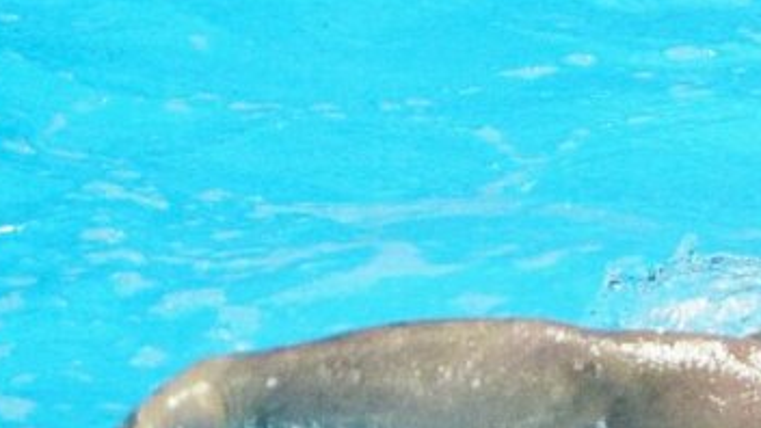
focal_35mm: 2250
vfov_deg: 0.5
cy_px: -11
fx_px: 45402
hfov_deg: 1.0
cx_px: 1053
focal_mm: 600
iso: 2000
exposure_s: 1/1000
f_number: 5.6
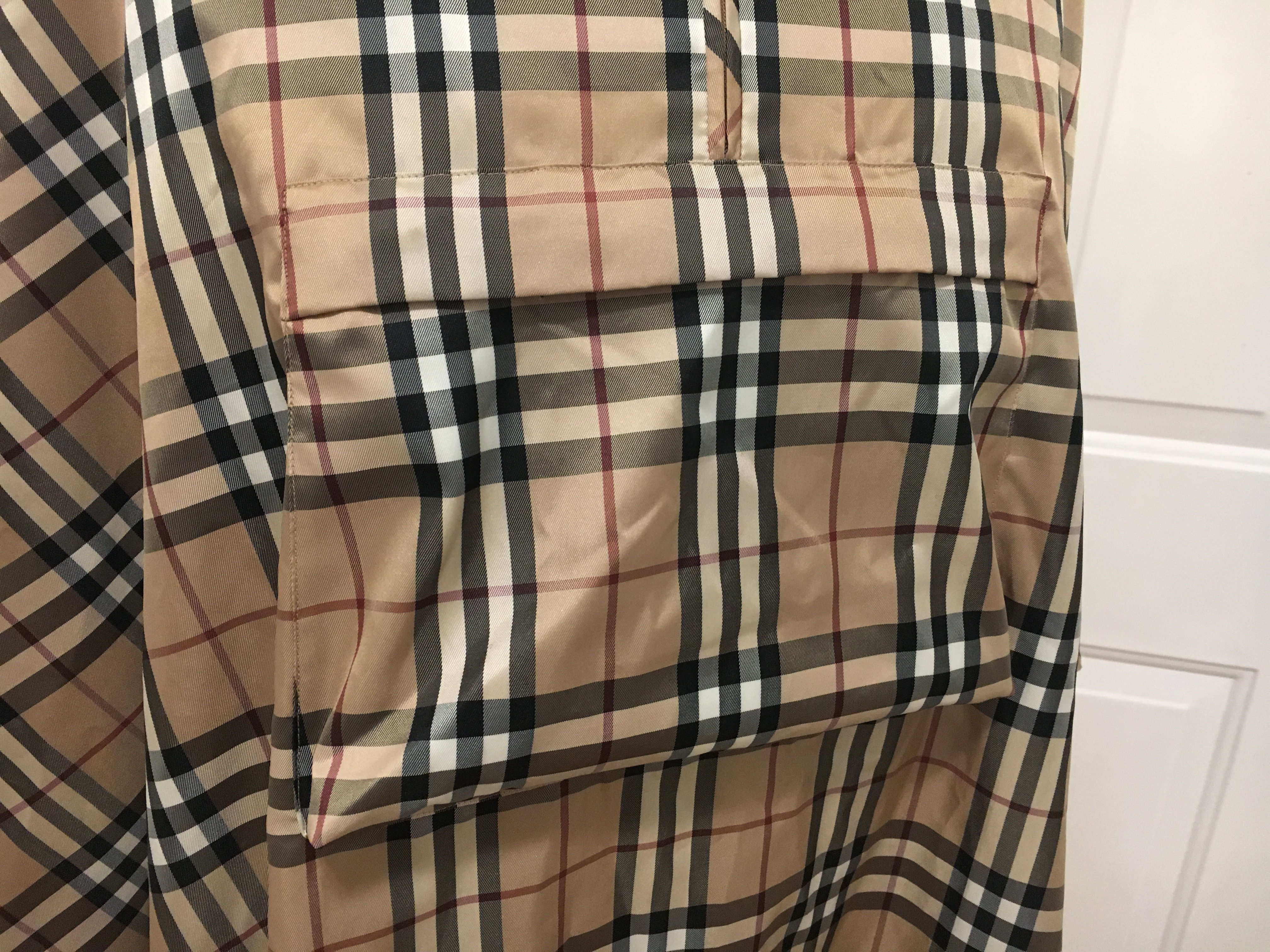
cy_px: 476
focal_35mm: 29
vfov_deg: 48.2
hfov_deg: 61.7
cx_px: 635
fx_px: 1064
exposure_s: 1/24
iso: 200
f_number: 2.2
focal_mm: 4.15
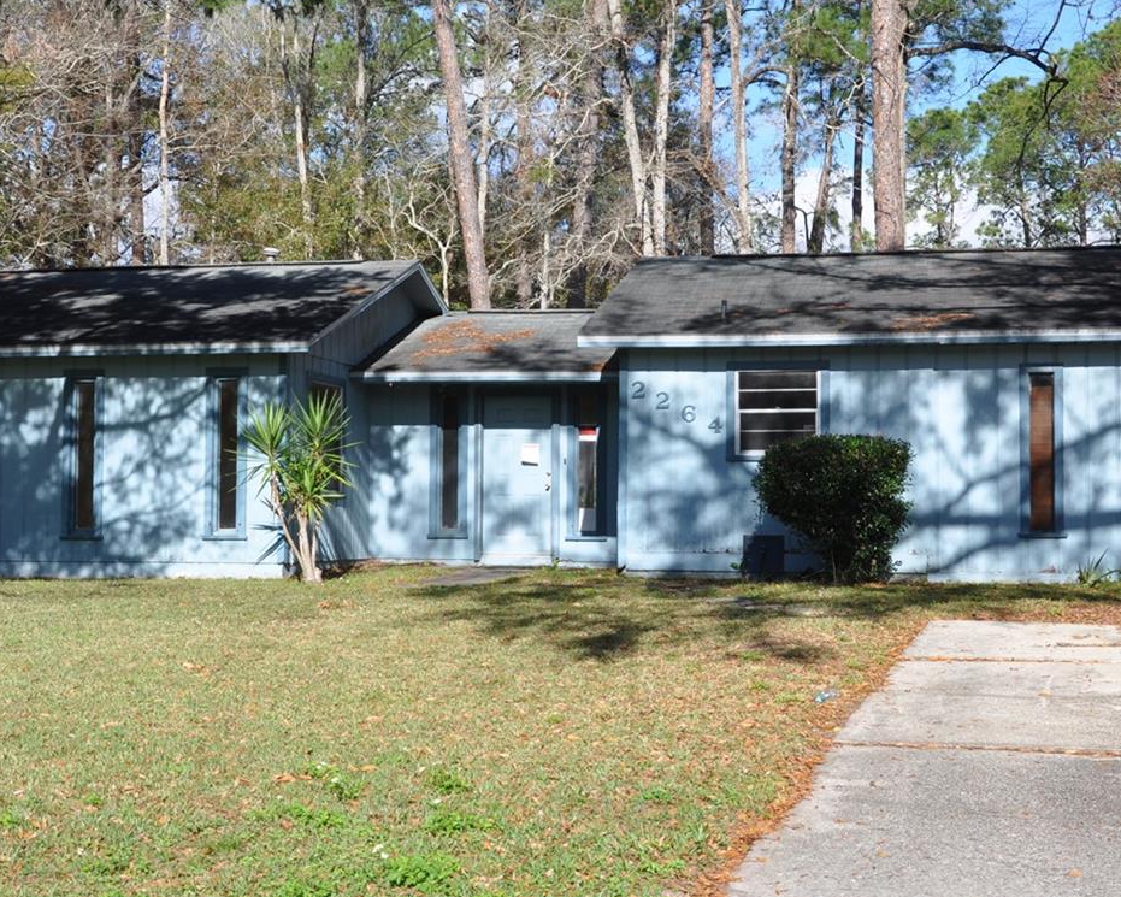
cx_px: 562
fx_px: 1924
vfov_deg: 26.2
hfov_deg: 32.5
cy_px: 437
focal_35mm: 58
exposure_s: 1/320
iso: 200
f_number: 9
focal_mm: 24
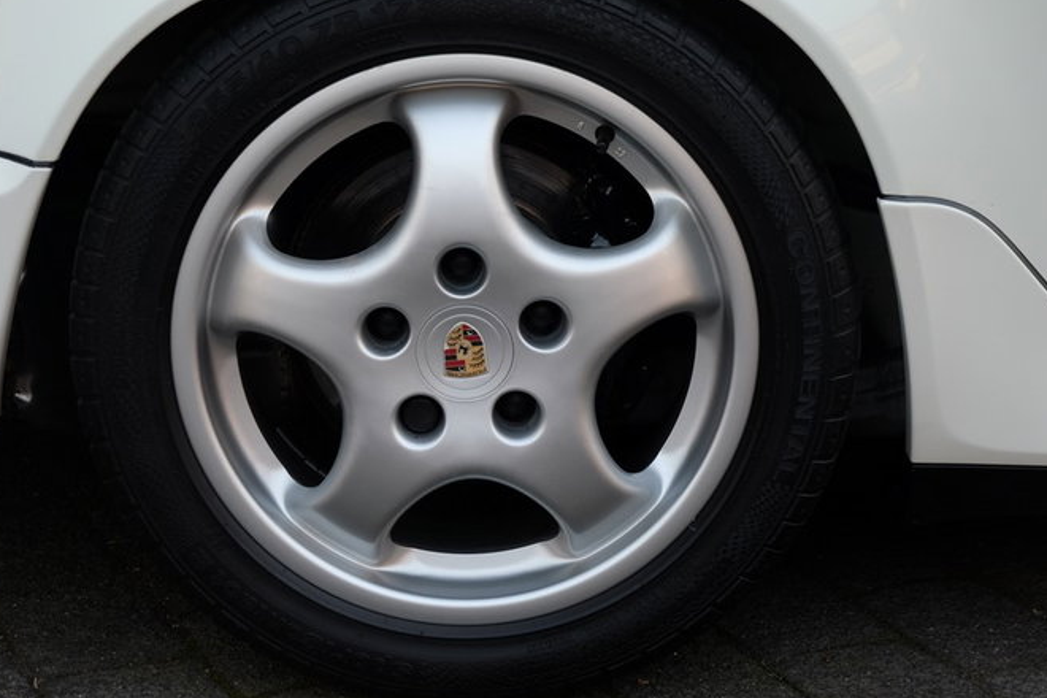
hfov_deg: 28.4
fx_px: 2065
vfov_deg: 19.2
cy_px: 333
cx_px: 458
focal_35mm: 71
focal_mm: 40.7
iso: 200
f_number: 4
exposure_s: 1/100
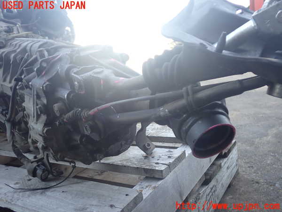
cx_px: 141
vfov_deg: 44.2
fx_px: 261
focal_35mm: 32
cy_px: 106
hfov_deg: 56.8
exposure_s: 1/125
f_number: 2.4
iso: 125
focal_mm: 5.79
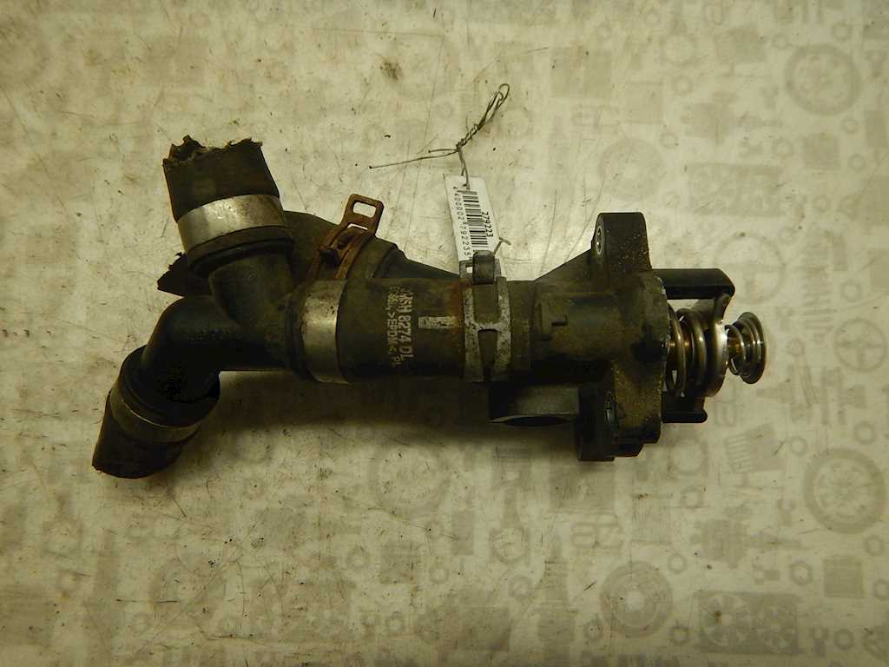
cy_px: 334
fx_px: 616
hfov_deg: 71.6
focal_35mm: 24
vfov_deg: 56.8
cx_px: 444
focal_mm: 4.3
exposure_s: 1/50
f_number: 2.8
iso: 125
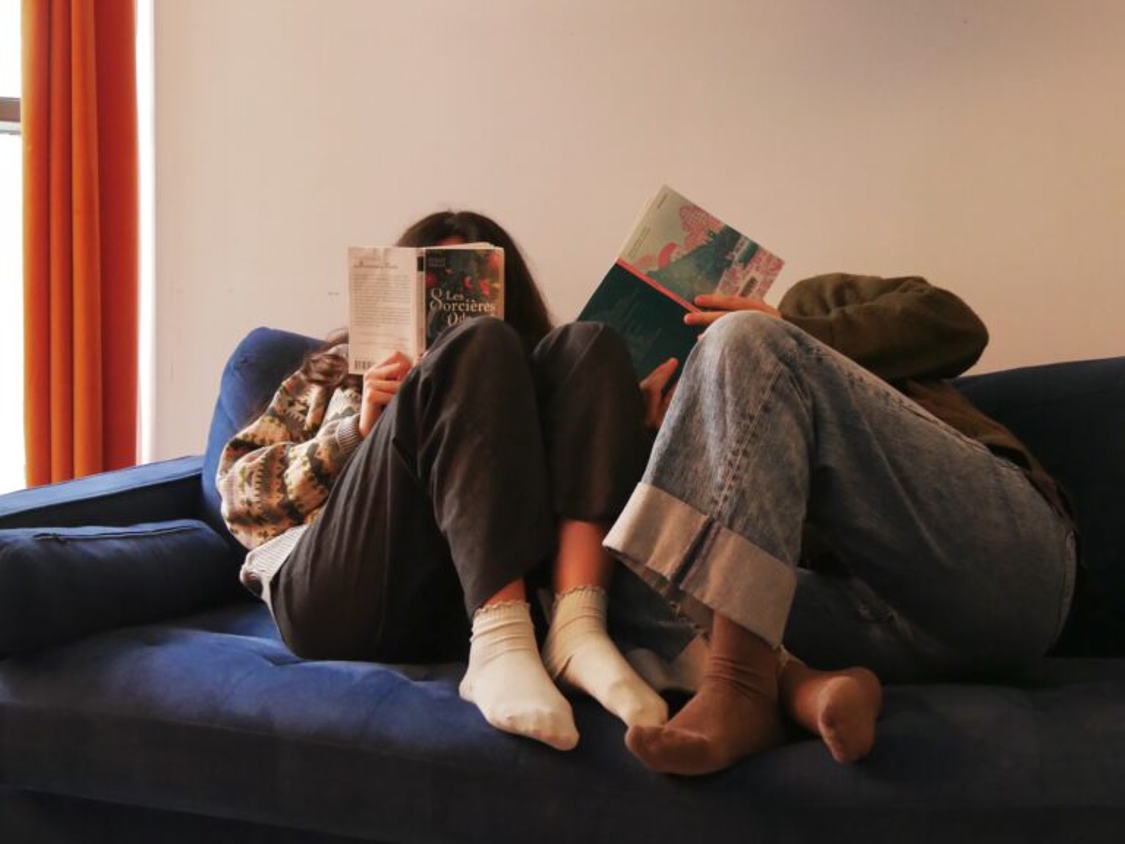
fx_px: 1235
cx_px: 562
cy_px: 422
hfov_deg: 49.0
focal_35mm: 38
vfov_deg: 37.7
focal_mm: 19
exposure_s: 1/40
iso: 3200
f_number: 3.8
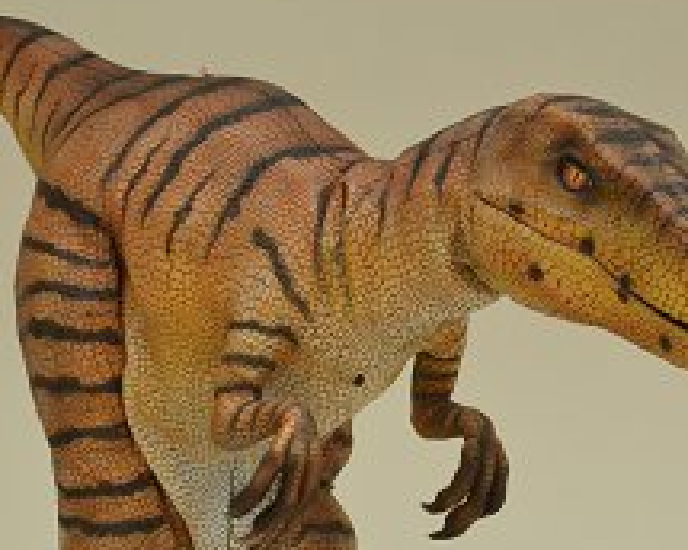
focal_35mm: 114
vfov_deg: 13.5
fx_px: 2323
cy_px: 430
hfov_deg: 16.8
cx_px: 230
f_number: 9
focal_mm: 35
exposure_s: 1/320
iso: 2000
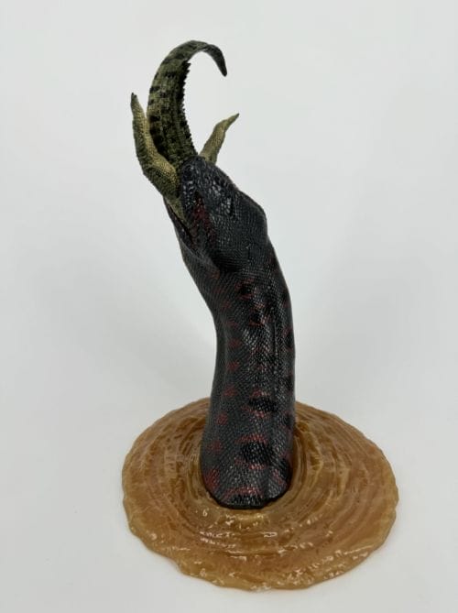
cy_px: 306
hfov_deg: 56.7
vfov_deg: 71.7
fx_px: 424
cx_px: 229
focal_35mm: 24
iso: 80
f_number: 1.78
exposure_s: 1/1637
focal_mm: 6.76
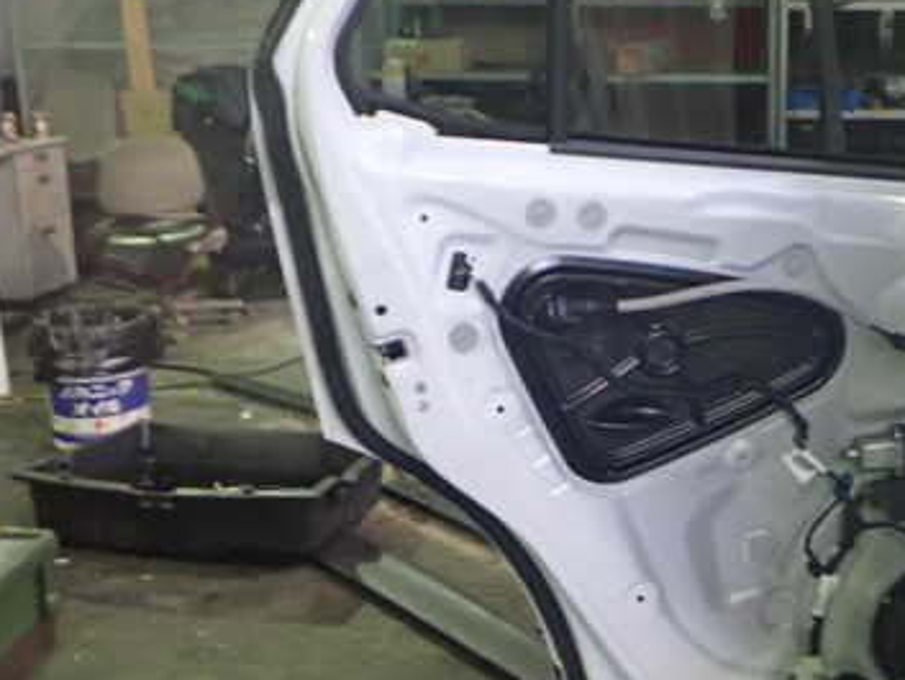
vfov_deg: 28.5
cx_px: 720
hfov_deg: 36.3
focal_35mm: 51
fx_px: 1334
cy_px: 257
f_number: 2.3
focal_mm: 5.4
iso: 800
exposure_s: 1/30
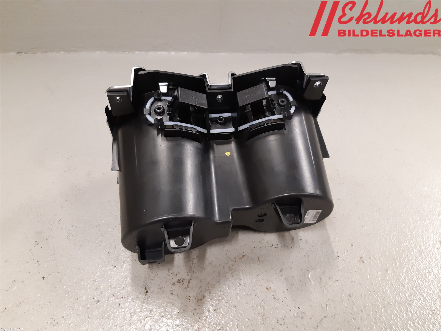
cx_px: 220
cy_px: 166
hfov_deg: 67.3
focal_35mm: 26
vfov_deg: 53.1
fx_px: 331
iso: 200
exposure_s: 1/50
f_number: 1.7
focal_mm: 3.93
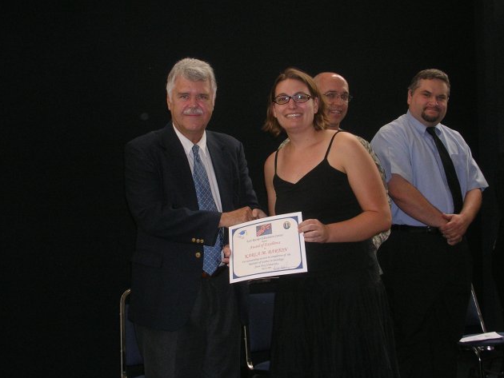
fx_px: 932
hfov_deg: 30.3
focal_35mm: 64
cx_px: 254
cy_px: 191
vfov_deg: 22.9
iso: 121
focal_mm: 9.6
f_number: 3.5
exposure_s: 1/60.1
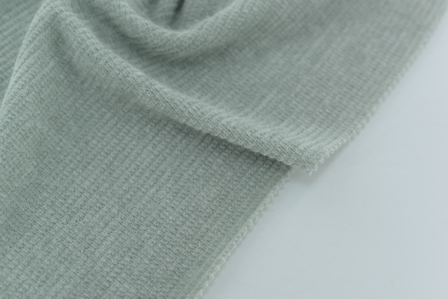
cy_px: 150
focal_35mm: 50
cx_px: 224
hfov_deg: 39.6
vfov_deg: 27.0
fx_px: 622
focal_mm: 50
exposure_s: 1/200
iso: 100
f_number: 3.5
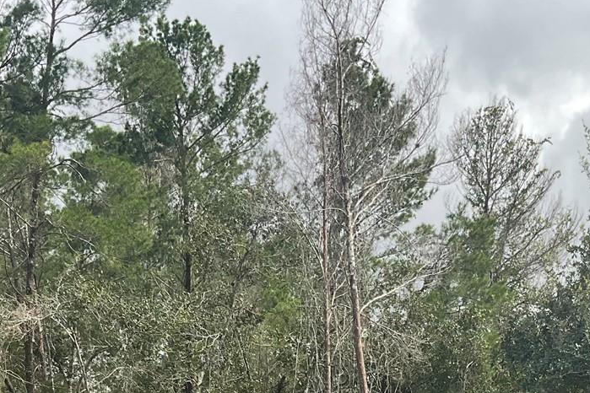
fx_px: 1131
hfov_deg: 29.1
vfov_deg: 18.5
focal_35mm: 69
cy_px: 490
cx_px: 377
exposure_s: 1/1342
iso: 16
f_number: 1.8
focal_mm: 3
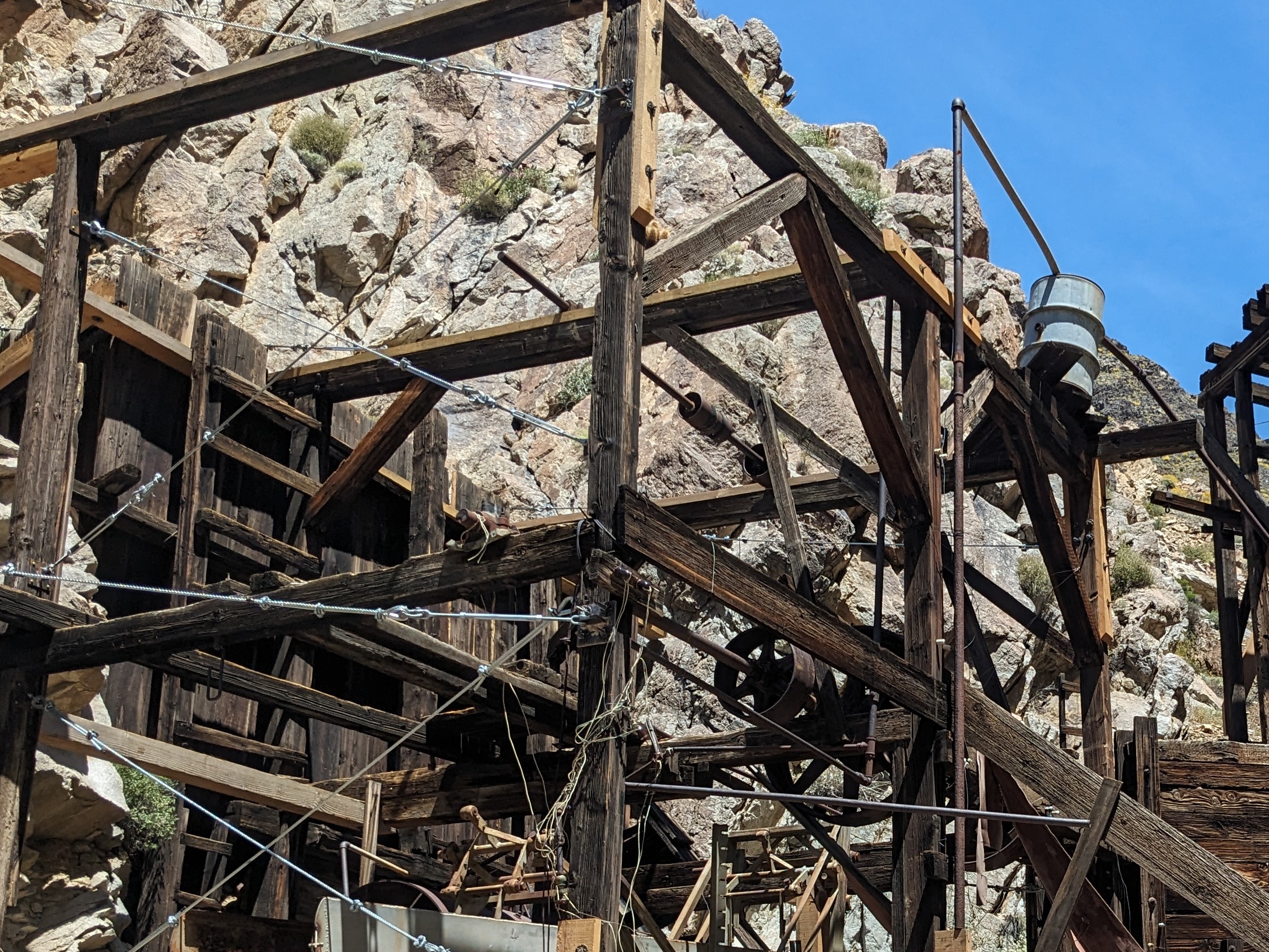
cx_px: 930
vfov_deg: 28.2
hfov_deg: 37.4
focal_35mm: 50
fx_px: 1833
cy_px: 814
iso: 62
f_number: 1.73
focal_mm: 4.38
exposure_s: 1/3906
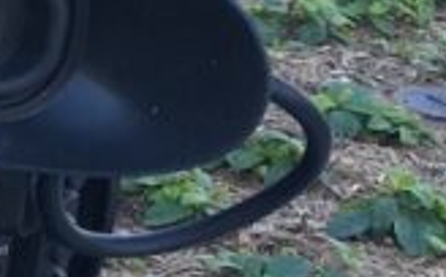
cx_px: -889
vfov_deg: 5.8
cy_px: 0
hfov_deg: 8.0
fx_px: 2731
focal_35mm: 225
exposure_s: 1/120
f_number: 2.2
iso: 32
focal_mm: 4.15
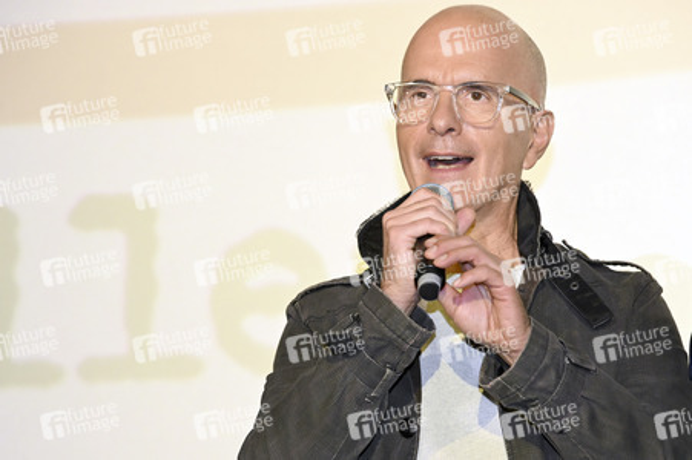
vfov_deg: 9.1
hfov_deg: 13.7
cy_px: 230
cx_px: 346
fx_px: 2881
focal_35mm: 150
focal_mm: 150
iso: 2500
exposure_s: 1/200
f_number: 5
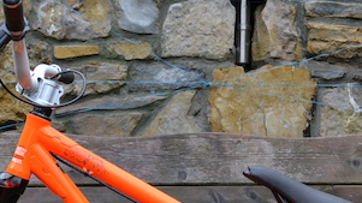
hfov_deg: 23.2
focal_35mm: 92
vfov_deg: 12.6
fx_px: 883
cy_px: 286
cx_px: 153
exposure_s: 1/125
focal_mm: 22
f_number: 5.6
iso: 250
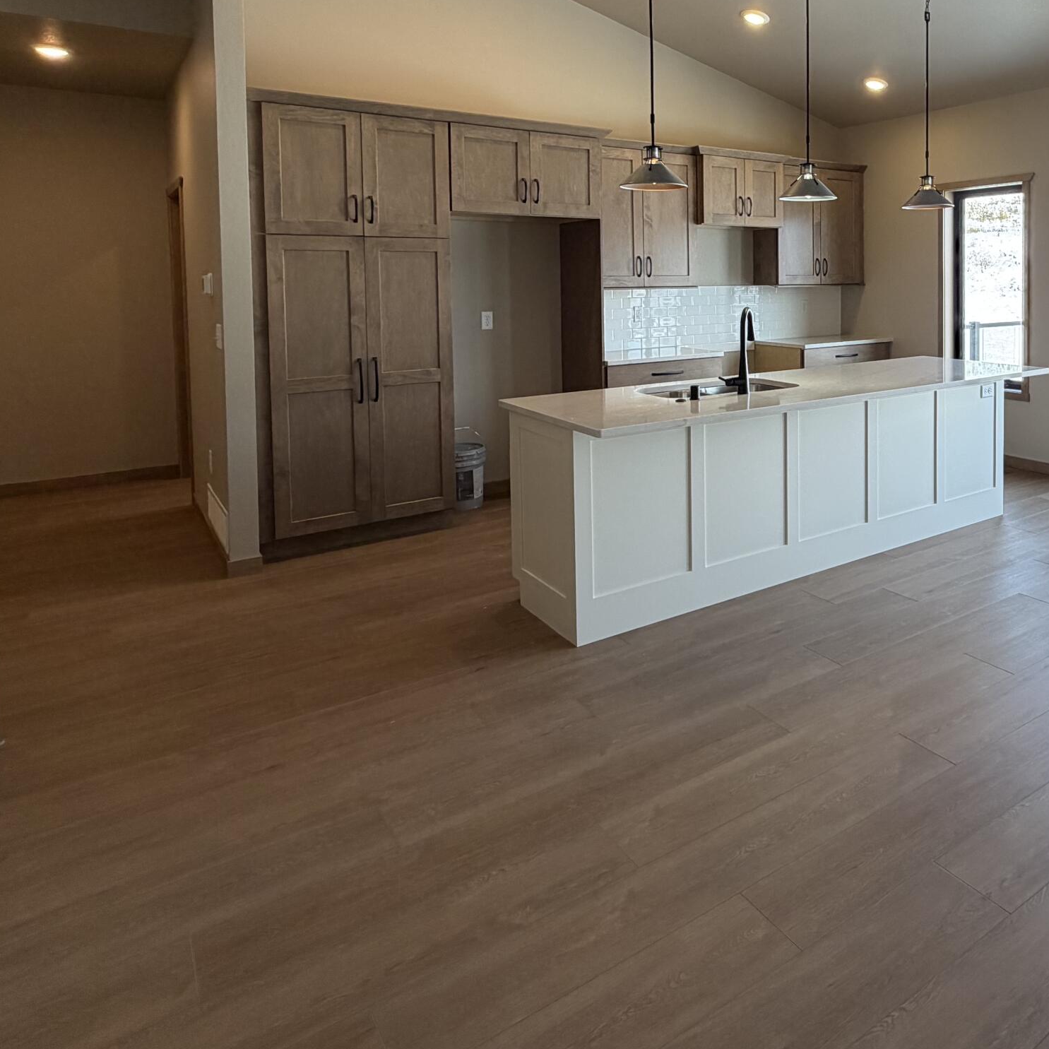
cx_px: 805
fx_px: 857
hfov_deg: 59.1
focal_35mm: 25
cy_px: 312
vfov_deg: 60.7
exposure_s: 1/120
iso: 125
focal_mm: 2.22
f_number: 2.2
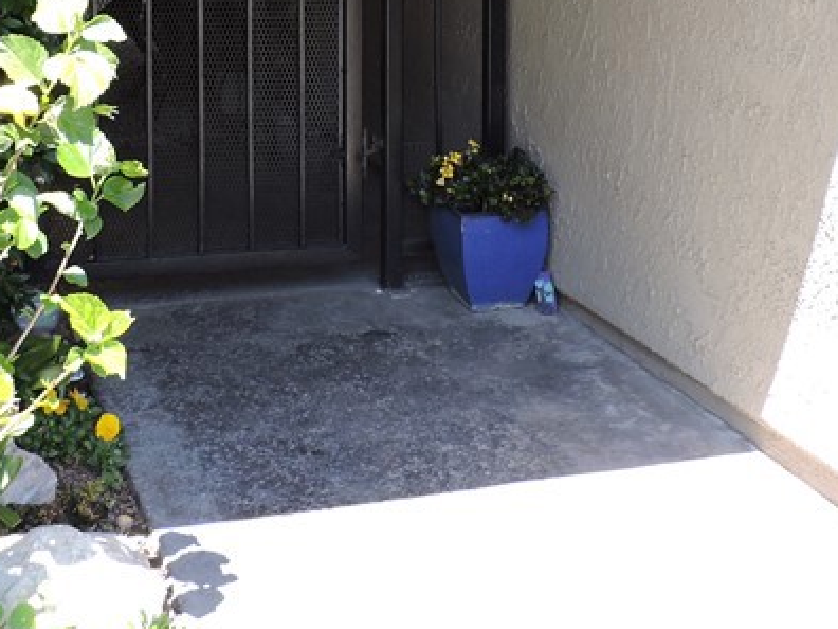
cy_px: -97
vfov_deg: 22.1
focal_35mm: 62
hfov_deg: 30.9
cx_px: 273
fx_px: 1501
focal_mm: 4.3
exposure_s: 1/160
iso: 100
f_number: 3
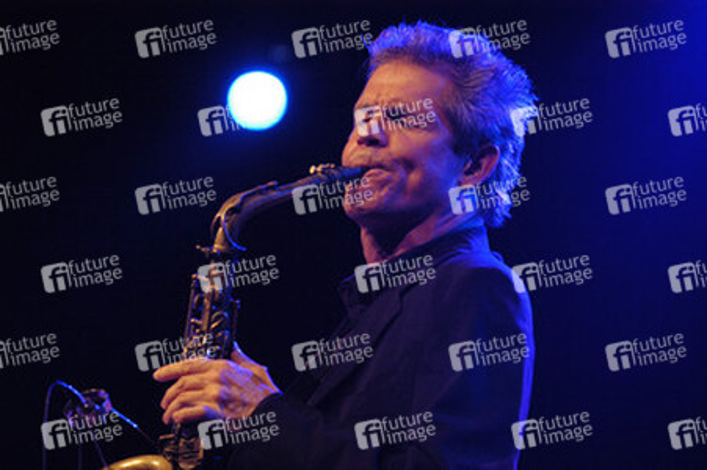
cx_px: 354
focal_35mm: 150
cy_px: 235
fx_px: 2944
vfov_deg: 9.1
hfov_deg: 13.7
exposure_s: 1/125
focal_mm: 100
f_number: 2.8
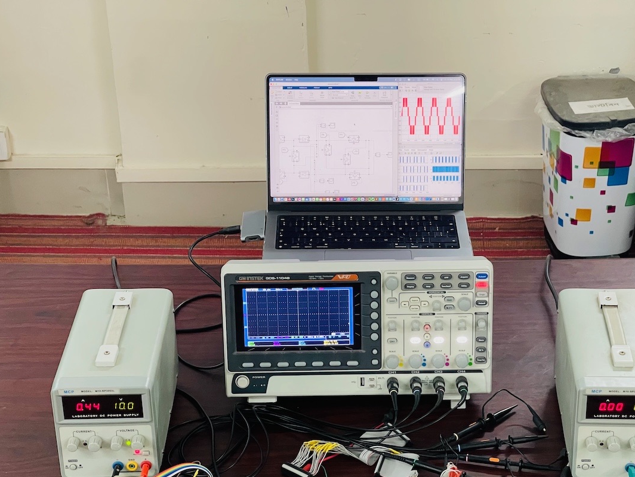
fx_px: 1412
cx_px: 360
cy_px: 286
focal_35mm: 77
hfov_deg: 25.3
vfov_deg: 19.1
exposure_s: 1/50
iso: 500
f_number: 2.2
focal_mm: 7.5
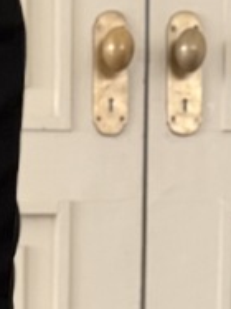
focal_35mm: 139
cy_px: 398
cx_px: -78
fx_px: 1238
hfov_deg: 10.4
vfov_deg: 13.7
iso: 125
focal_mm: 5.96
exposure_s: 1/92
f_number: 1.6
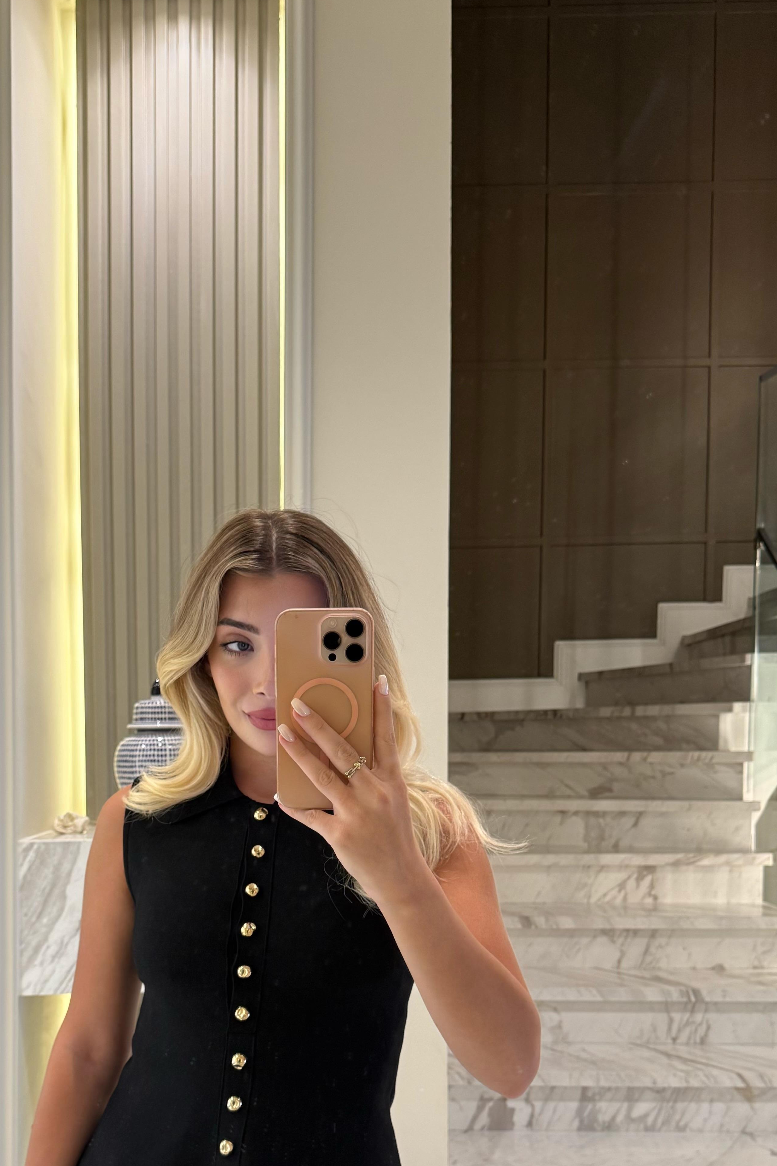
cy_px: 807
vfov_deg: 50.6
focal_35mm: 37
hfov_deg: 35.8
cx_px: 315
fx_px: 1198
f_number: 1.78
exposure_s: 1/50
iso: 160
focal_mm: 6.76
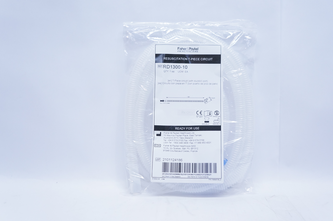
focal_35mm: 36
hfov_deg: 53.1
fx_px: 333
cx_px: 181
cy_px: 107
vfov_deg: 36.8
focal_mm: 22
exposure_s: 1/160
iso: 800
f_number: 4
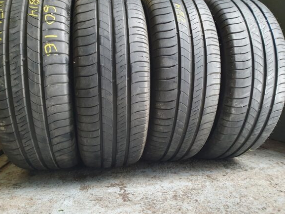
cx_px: 142
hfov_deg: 65.3
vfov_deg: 51.3
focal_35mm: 27
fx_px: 222
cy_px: 104
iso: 400
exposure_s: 1/50
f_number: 2.4
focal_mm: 4.32
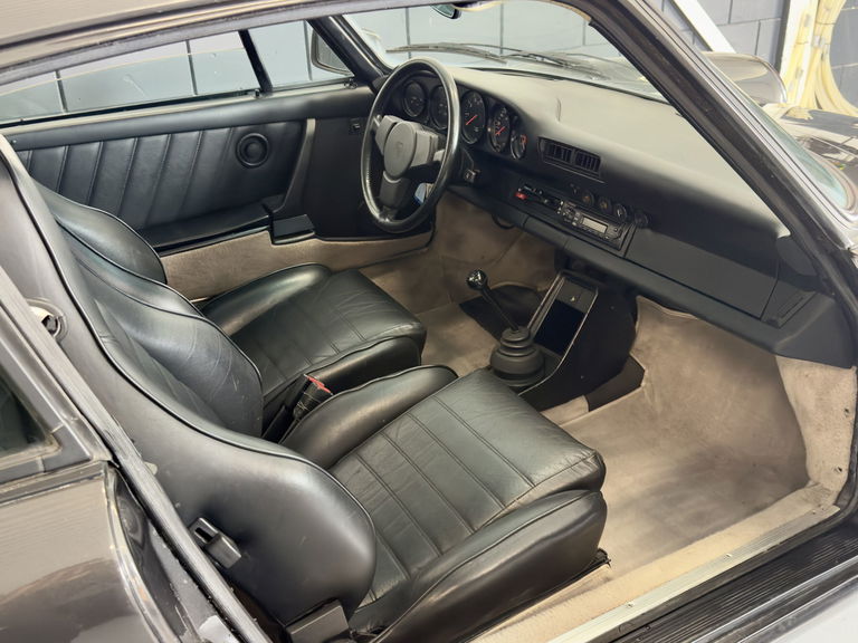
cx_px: 429
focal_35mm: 35
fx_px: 868
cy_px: 322
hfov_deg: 52.6
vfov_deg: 40.7
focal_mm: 6.76
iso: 640
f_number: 1.78
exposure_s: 1/33
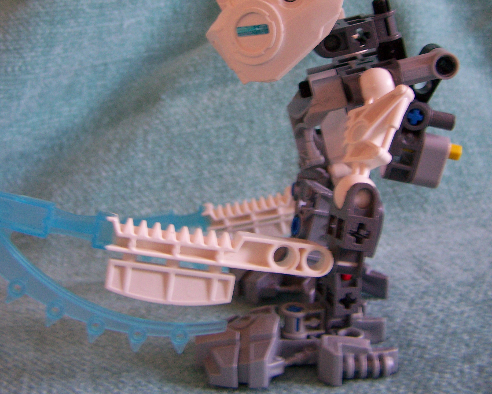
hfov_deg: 37.3
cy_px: 127
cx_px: 249
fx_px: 728
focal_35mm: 50
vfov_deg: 30.0
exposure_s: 1/20
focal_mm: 6.3
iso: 160
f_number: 2.8
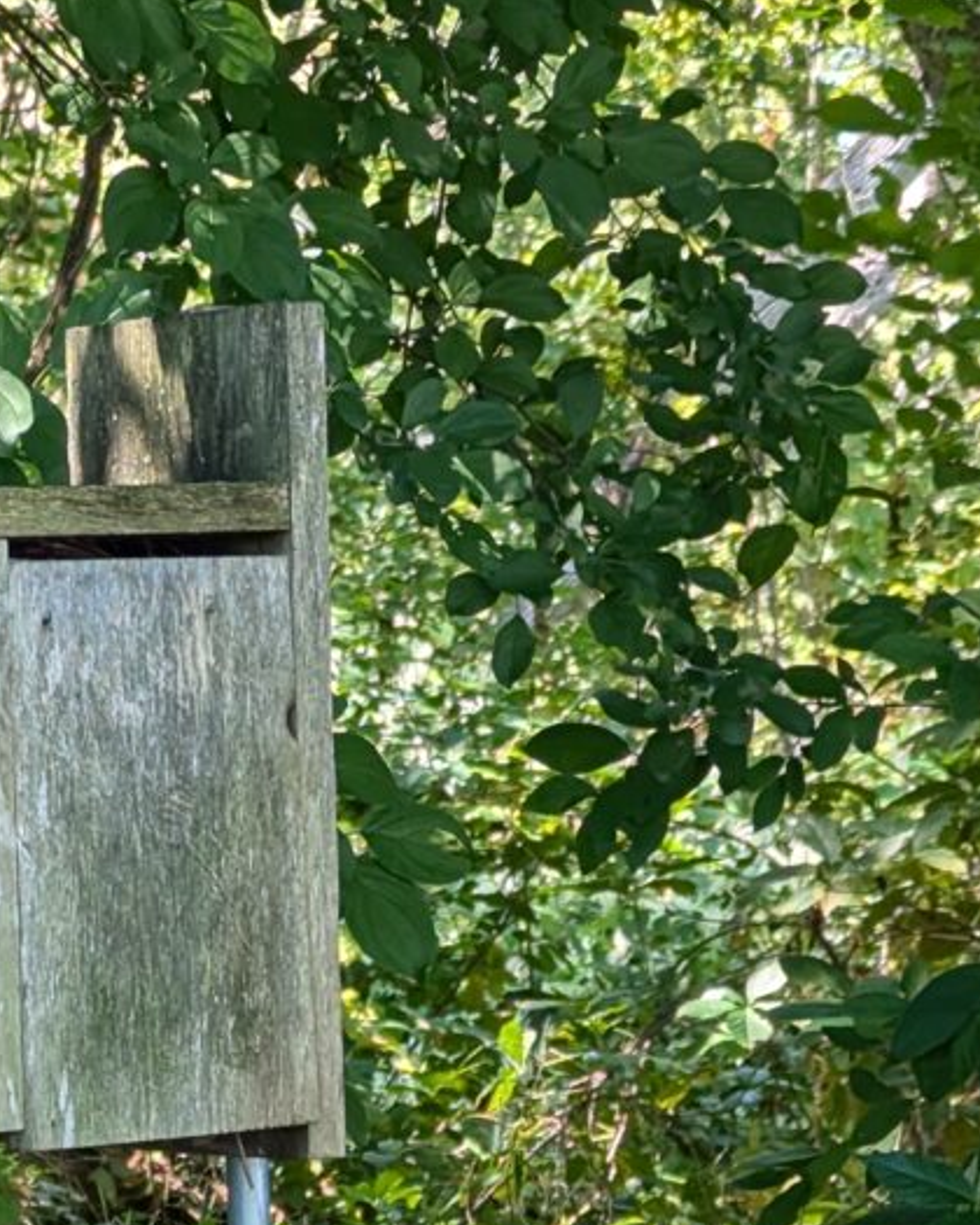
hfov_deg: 10.1
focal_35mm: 152
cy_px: 1265
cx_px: 9
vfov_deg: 12.5
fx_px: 5511
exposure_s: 1/165
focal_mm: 6.81
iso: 70
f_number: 1.85
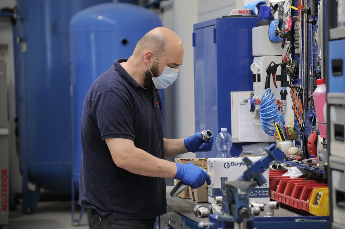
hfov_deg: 12.8
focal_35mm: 160
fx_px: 1533
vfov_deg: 8.6
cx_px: 172
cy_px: 114
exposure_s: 1/320
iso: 2000
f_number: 5.6
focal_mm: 160
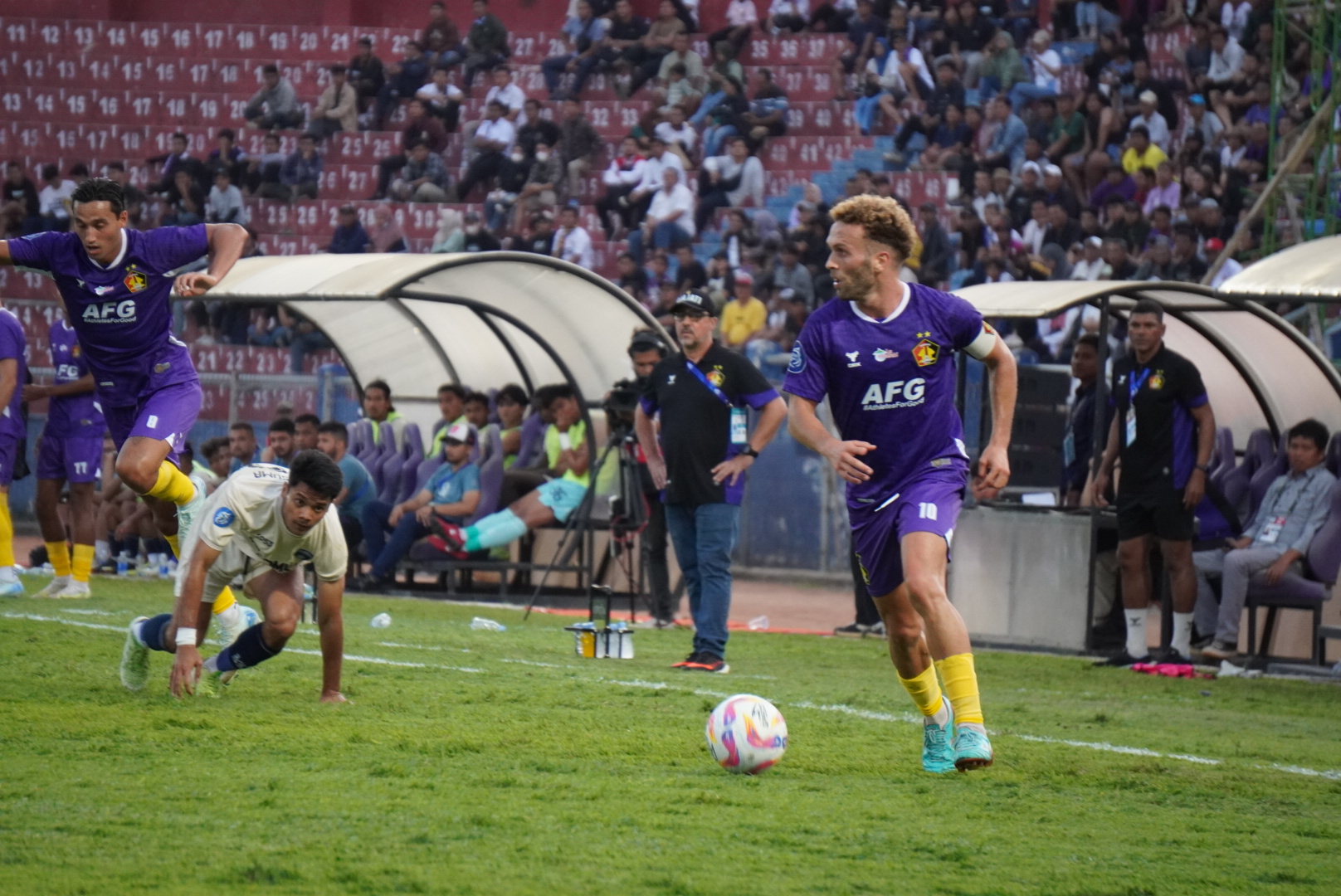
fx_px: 11462
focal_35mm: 308
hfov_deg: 6.7
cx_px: 670
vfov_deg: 4.5
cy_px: 448
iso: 2500
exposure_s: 1/320
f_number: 6.3
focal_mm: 205
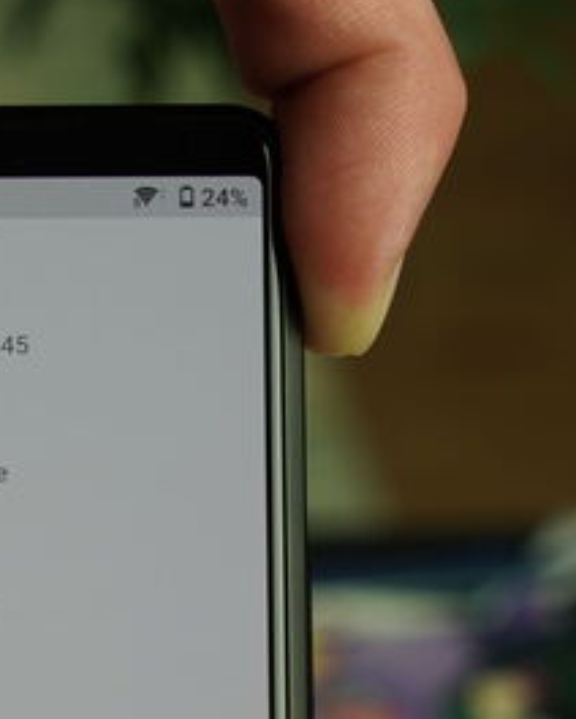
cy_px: 708
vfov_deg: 10.2
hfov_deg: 8.1
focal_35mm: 188
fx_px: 4006
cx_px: -155
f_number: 6.3
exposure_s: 1/160
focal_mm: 64
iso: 500
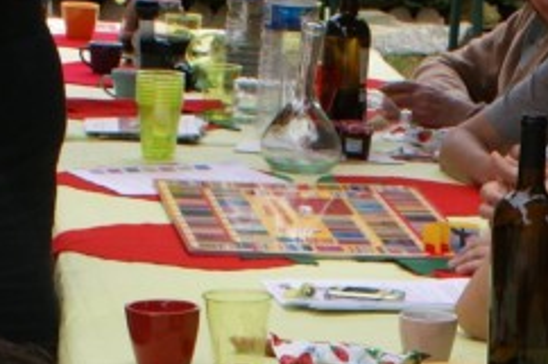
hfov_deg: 10.5
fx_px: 2951
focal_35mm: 194
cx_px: 577
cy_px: 843
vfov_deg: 6.7
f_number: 8
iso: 100
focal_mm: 26
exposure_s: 1/125
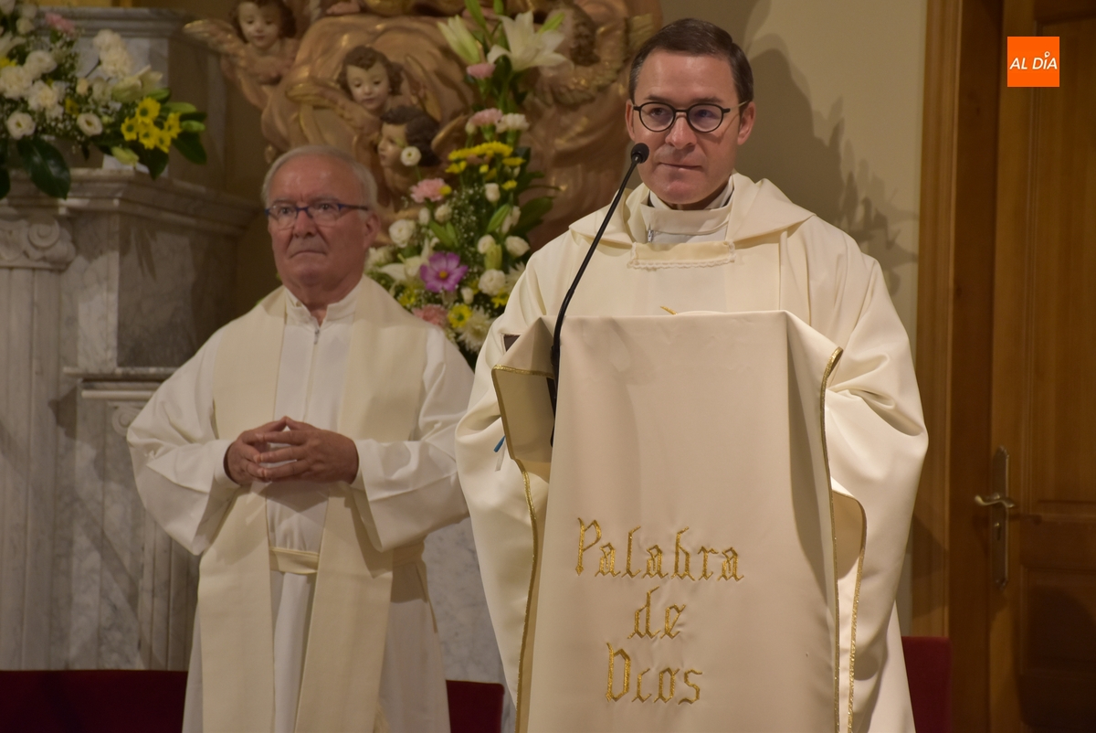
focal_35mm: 150
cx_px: 548
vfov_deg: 9.2
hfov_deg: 13.7
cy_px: 366
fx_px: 4570
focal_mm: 100
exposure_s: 1/60
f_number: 5.6
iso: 640
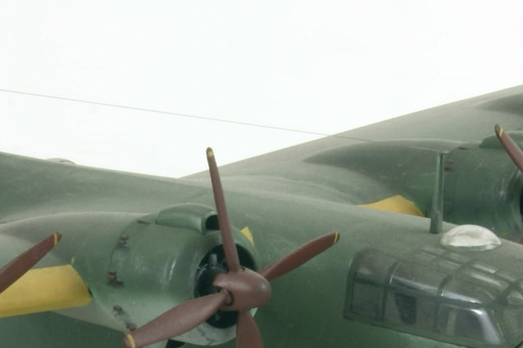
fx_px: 1844
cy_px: 284
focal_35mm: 127
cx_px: 243
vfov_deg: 10.8
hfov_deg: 16.1
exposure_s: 2
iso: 80
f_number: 29
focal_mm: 28
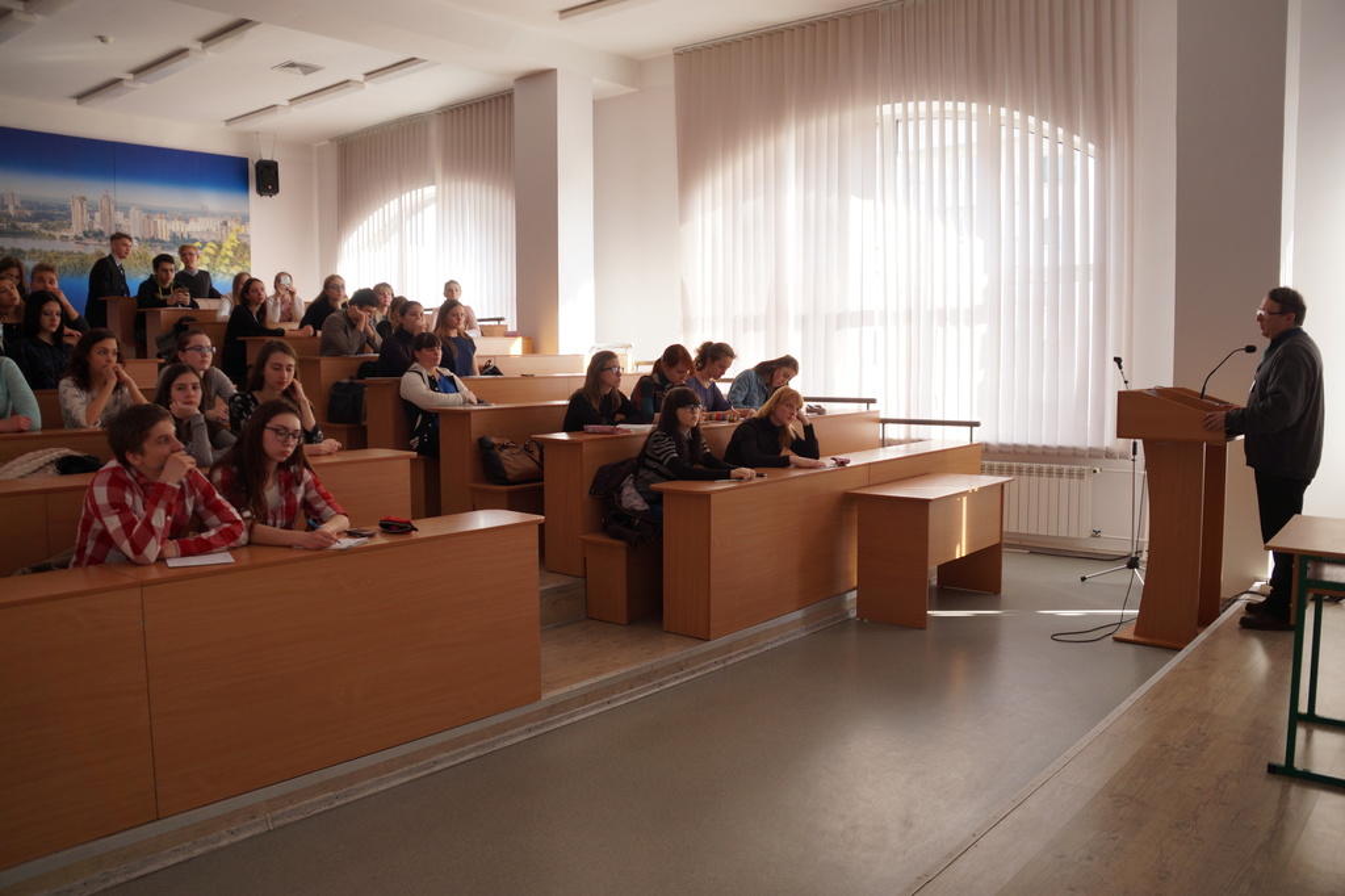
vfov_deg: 47.9
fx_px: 1008
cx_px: 672
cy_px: 448
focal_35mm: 27
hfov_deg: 67.4
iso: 100
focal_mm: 18
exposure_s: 1/60
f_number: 4
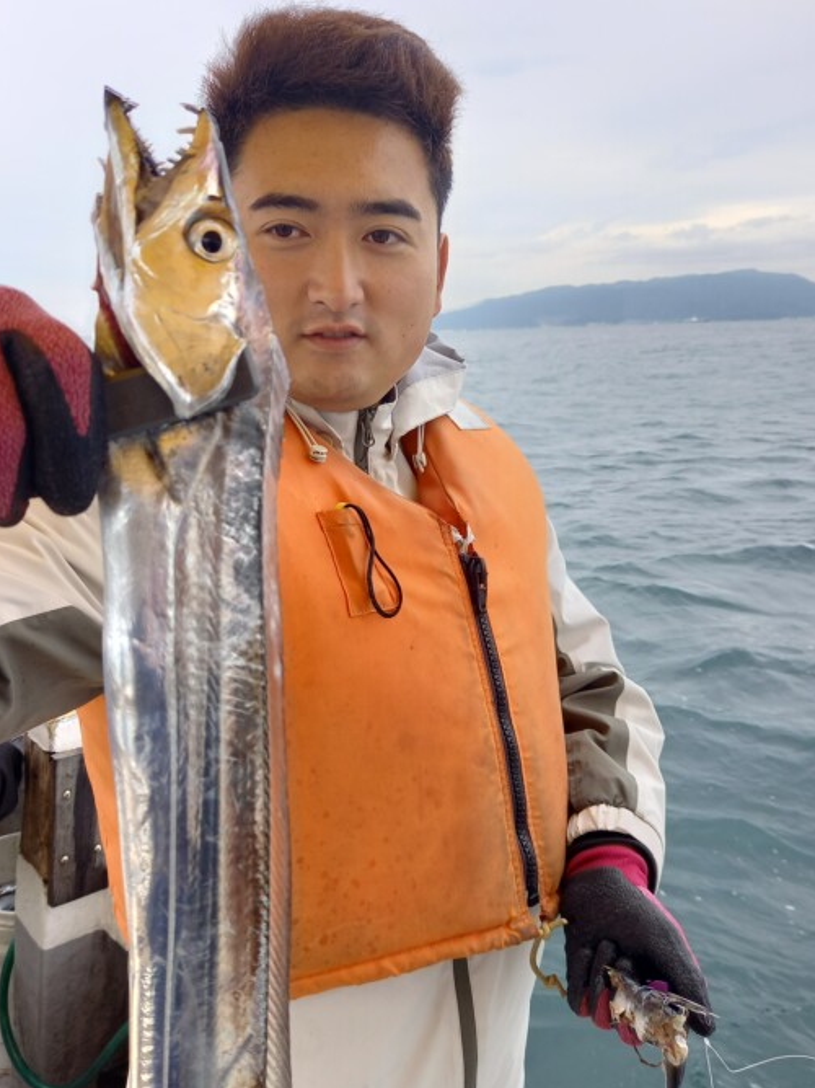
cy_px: 520
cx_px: 368
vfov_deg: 59.9
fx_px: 942
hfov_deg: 46.7
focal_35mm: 30
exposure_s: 1/150
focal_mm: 4.65
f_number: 1.8
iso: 50
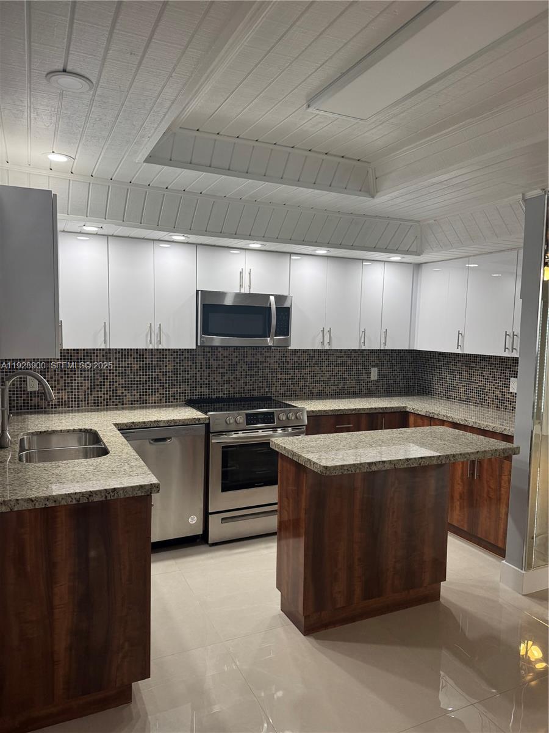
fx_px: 508
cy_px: 366
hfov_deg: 56.8
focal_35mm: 24
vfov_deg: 71.6
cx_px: 274
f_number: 1.78
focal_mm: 6.76
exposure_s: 1/120
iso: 125
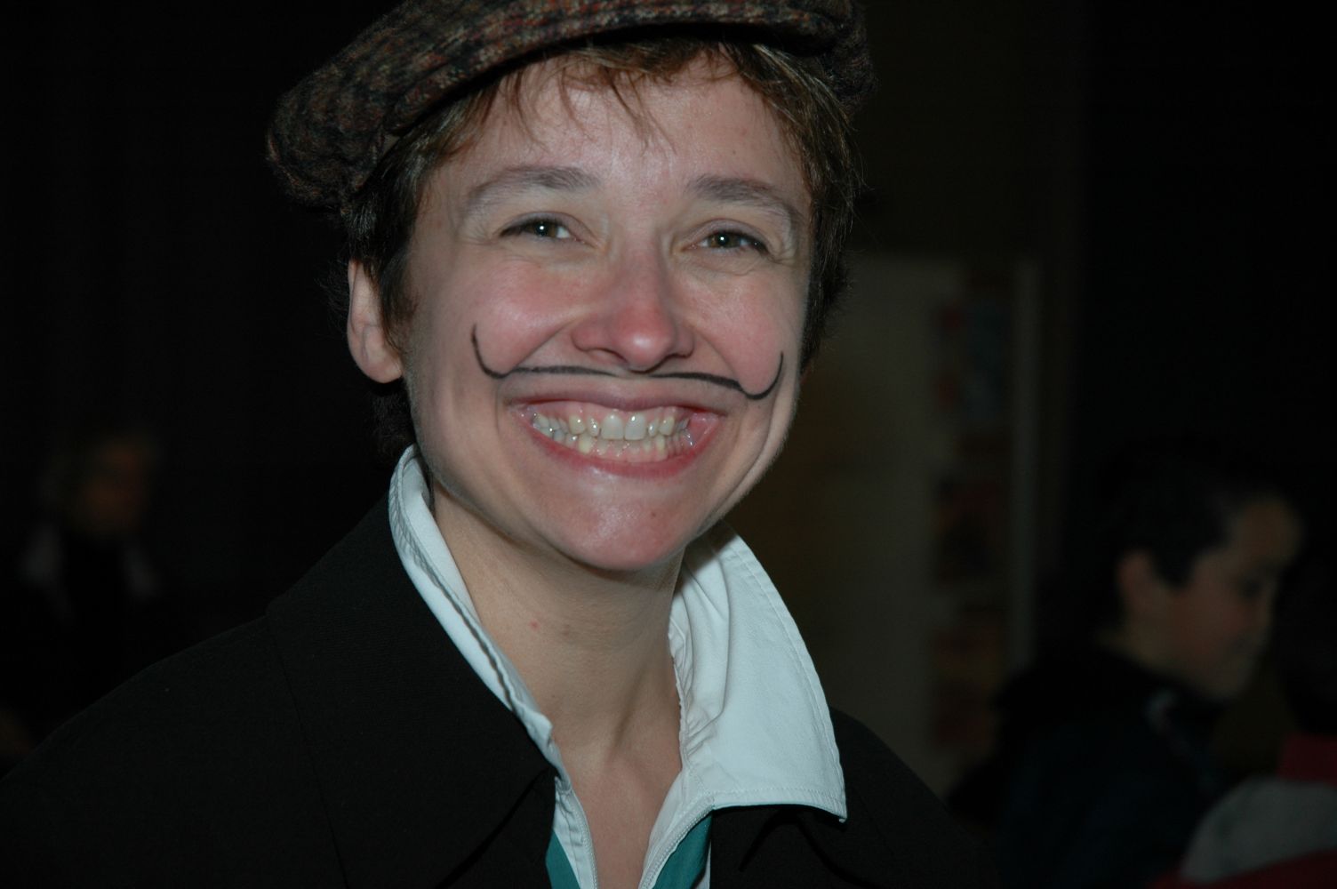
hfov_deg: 19.5
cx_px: 668
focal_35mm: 105
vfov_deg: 13.0
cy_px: 444
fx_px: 3896
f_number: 4.5
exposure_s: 1/60
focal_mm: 70
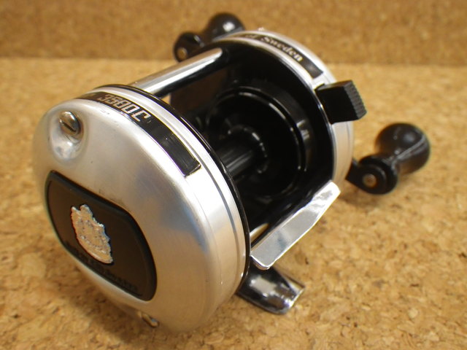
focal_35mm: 34
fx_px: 459
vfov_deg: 41.8
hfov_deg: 54.0
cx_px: 234
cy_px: 175
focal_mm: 6.1
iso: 400
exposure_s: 1/50
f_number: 3.8
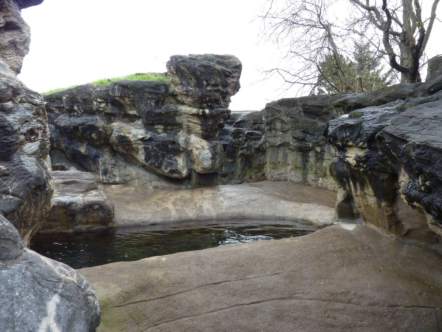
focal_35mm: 25
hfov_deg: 69.4
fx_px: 319
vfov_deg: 54.9
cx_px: 221
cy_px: 166
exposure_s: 1/500
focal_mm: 4.1
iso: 400
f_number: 3.3
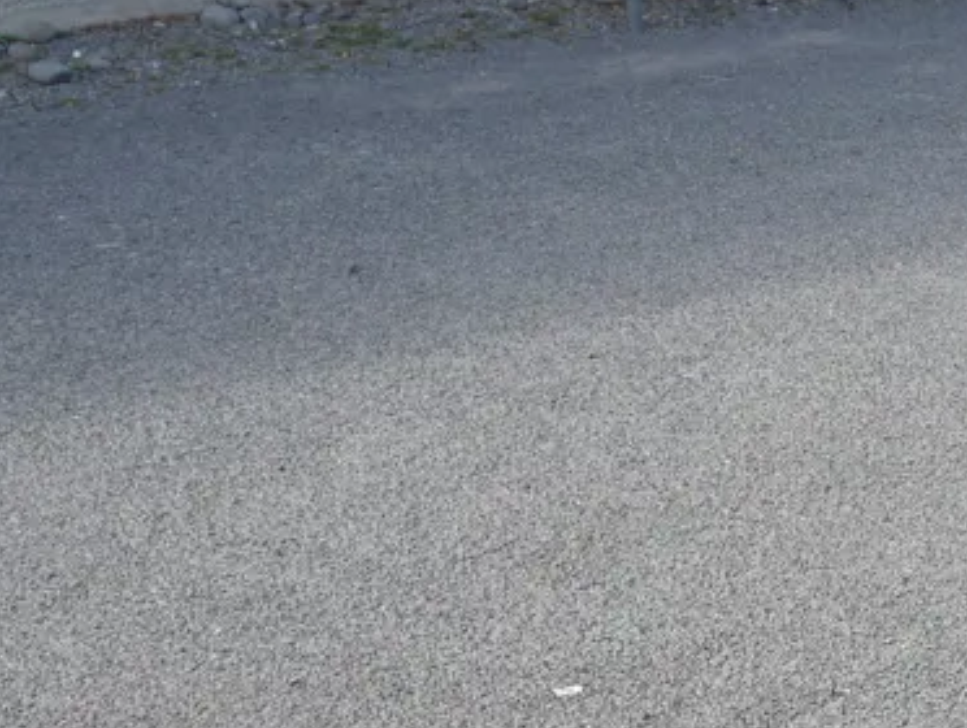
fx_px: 2461
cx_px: 1131
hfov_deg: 20.9
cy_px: 841
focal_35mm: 88
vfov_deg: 16.2
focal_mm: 16
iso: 200
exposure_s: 1/250
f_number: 6.3
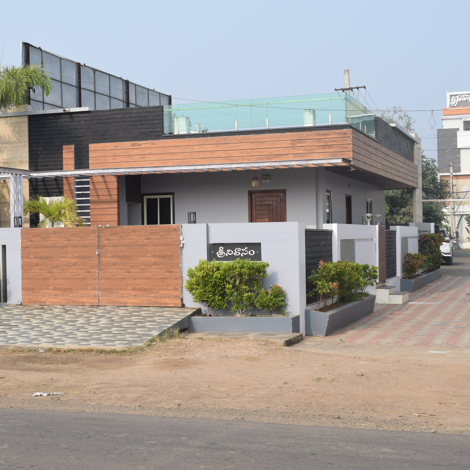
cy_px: 235
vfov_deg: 28.8
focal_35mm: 60
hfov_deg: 28.5
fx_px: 916
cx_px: 142
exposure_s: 1/320
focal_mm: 31
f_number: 9
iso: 200
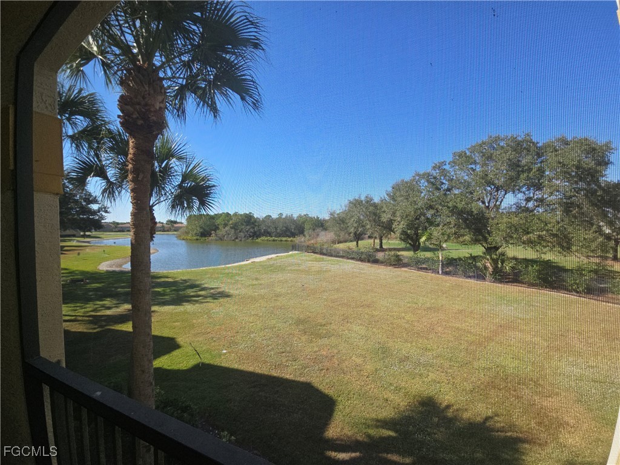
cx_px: 310
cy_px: 232
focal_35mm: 13
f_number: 2.2
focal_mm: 2.2
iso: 50
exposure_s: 1/895
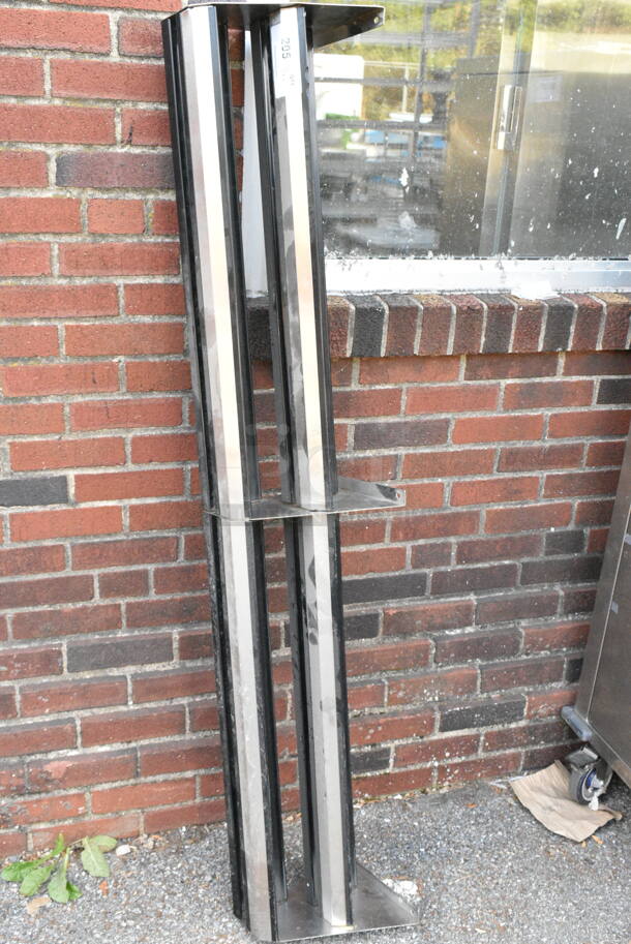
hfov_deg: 36.9
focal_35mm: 36
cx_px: 316
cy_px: 472
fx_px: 945
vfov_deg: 53.1
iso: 6400
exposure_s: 1/400
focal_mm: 24
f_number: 10
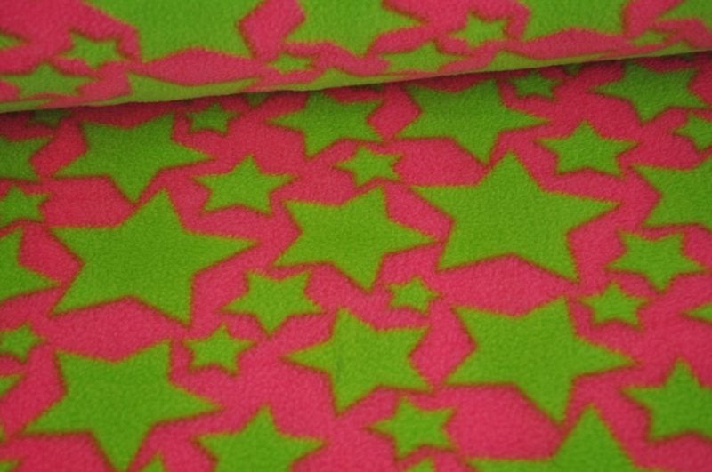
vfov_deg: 26.4
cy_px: 236
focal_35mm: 51
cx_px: 356
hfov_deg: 38.9
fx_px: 1007
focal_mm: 34
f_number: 5
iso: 500
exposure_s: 1/60
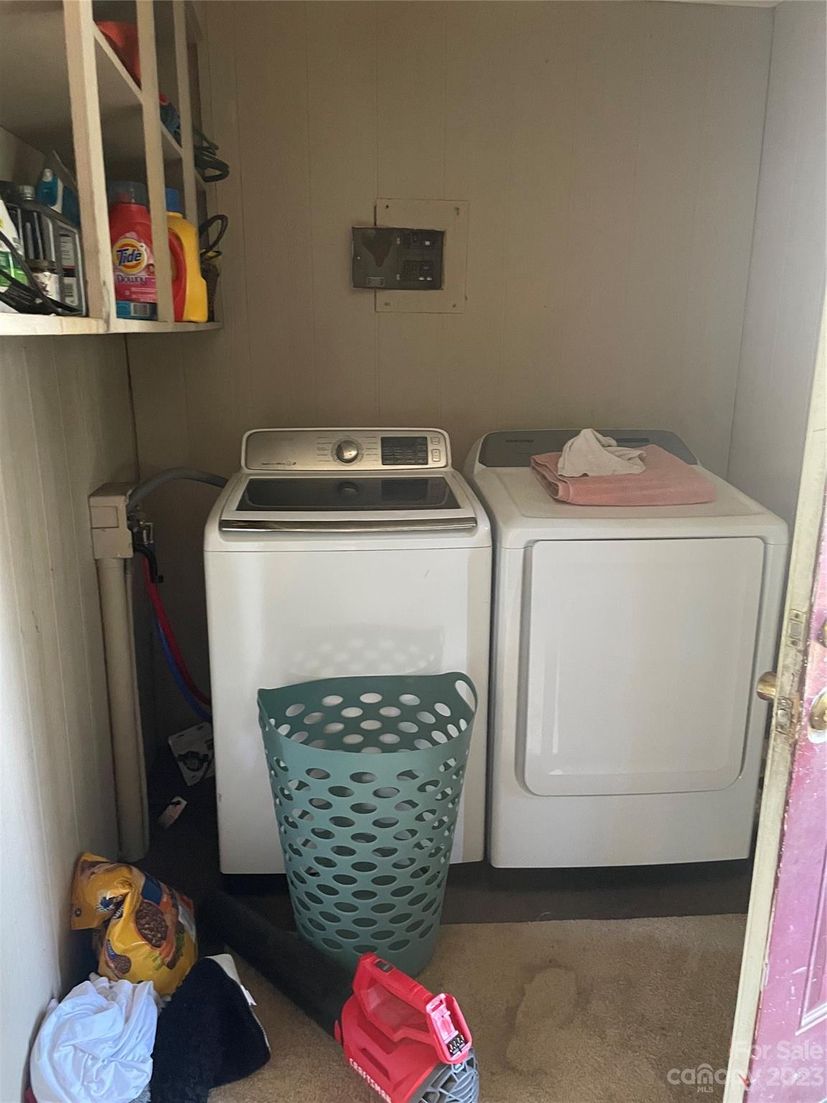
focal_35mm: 26
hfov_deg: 53.1
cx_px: 414
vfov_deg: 67.3
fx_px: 828
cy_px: 552
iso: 640
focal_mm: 4.2
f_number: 1.6
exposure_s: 1/38
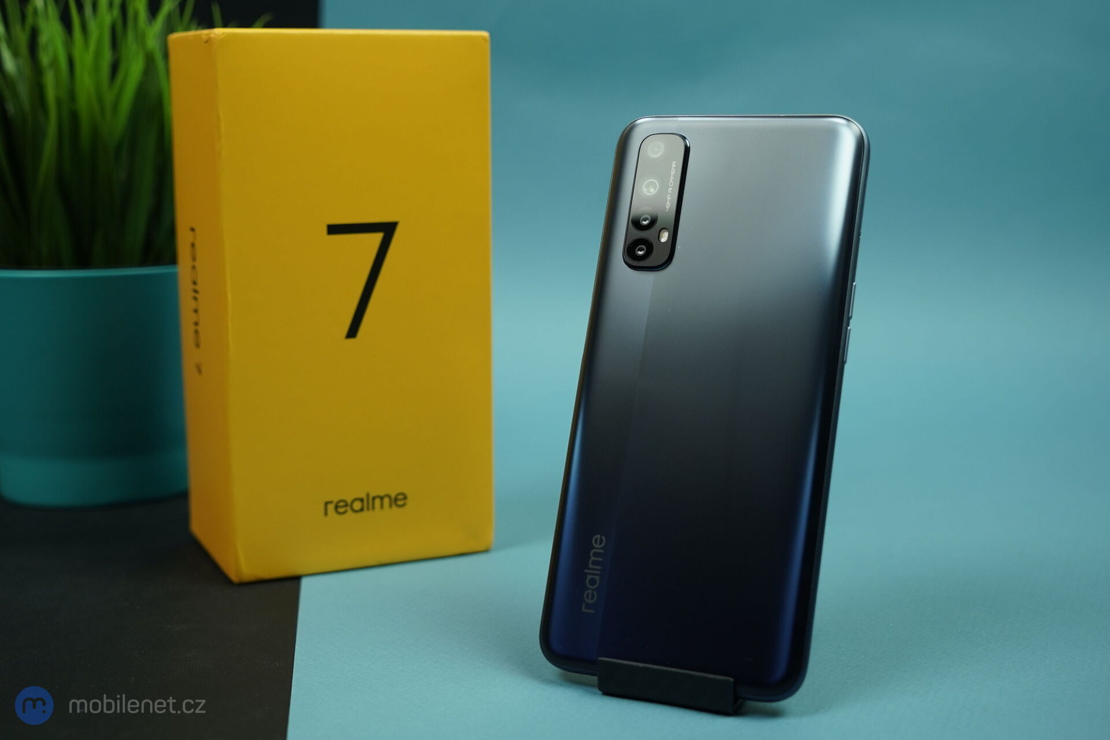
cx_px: 555
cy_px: 370
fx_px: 1264
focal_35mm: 41
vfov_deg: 32.6
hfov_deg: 47.4
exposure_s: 1/160
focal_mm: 41
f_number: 5
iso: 640
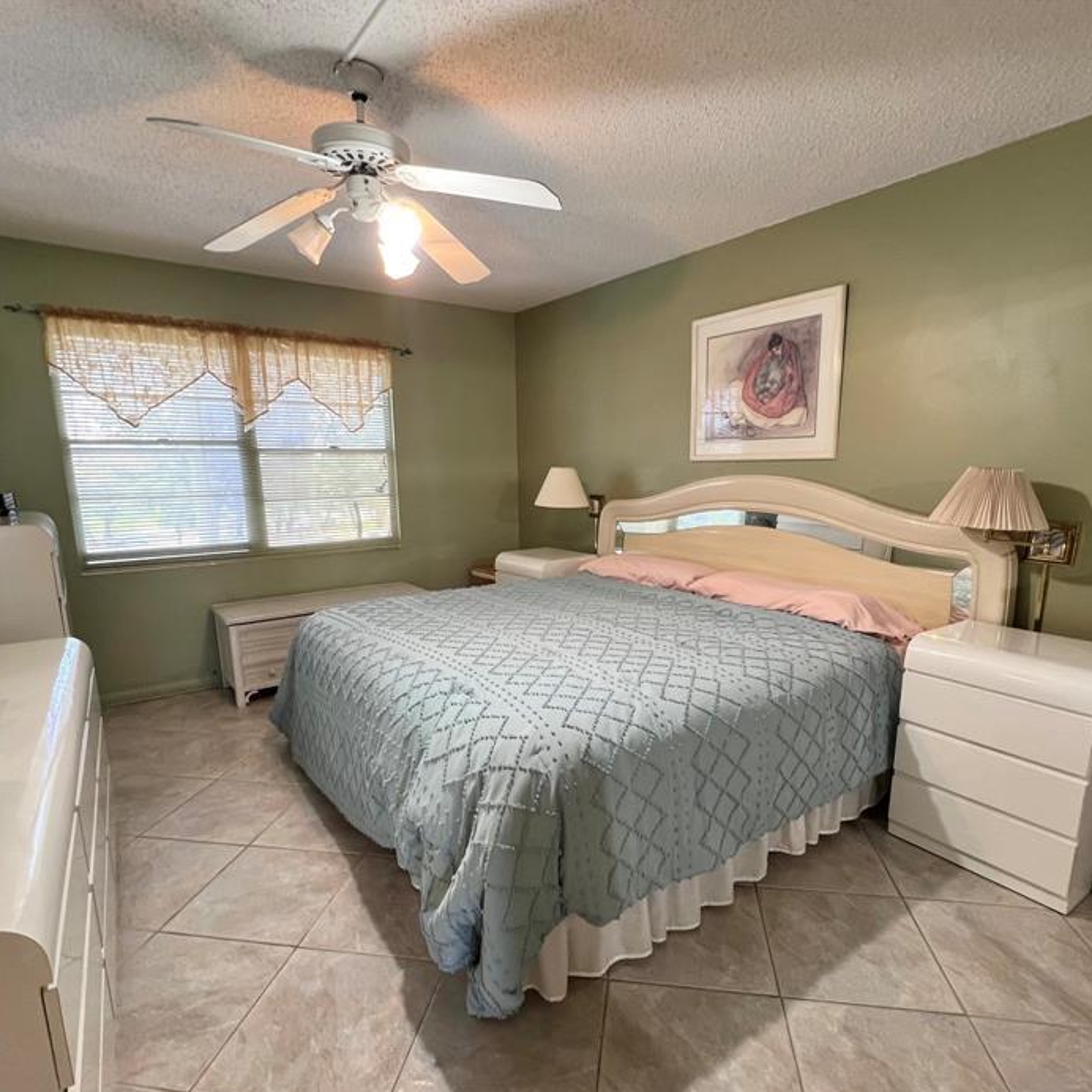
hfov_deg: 83.9
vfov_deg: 83.7
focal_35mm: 17
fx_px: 607
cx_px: 565
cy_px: 603
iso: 160
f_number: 1.8
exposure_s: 1/60
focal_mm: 1.57
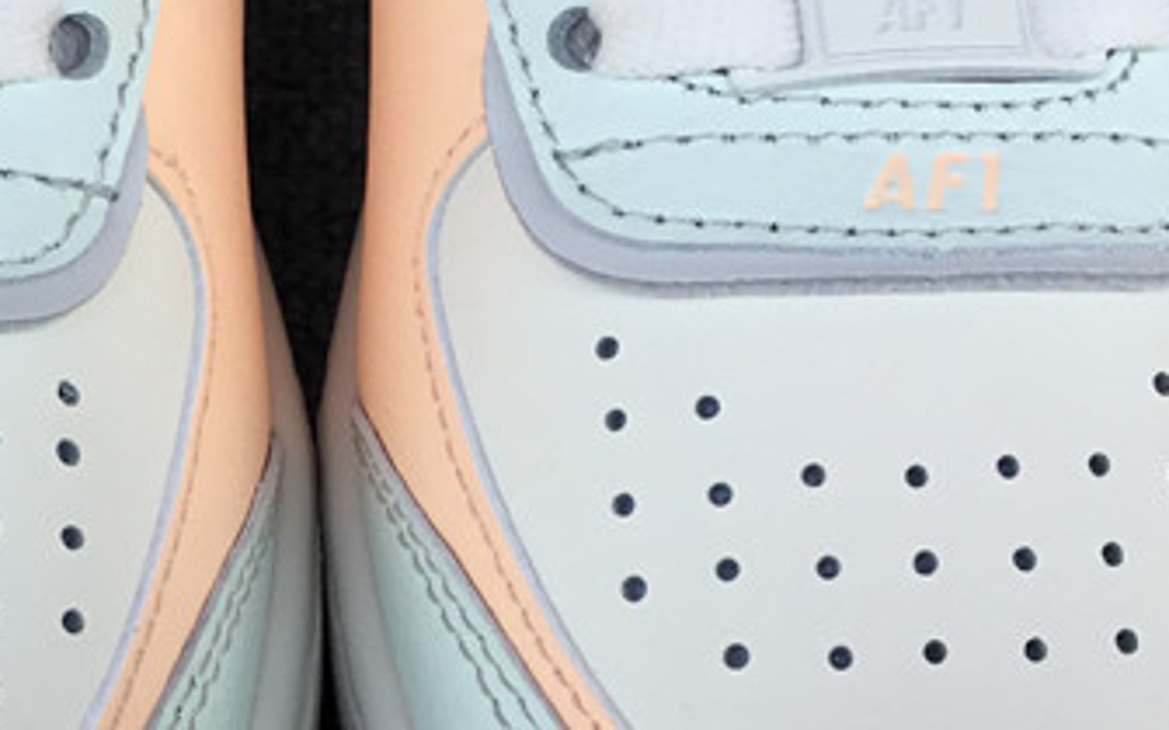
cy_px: 541
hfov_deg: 23.3
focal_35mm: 88
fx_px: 2804
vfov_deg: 14.8
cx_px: 292
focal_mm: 3.3
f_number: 2.4
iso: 25
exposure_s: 1/543
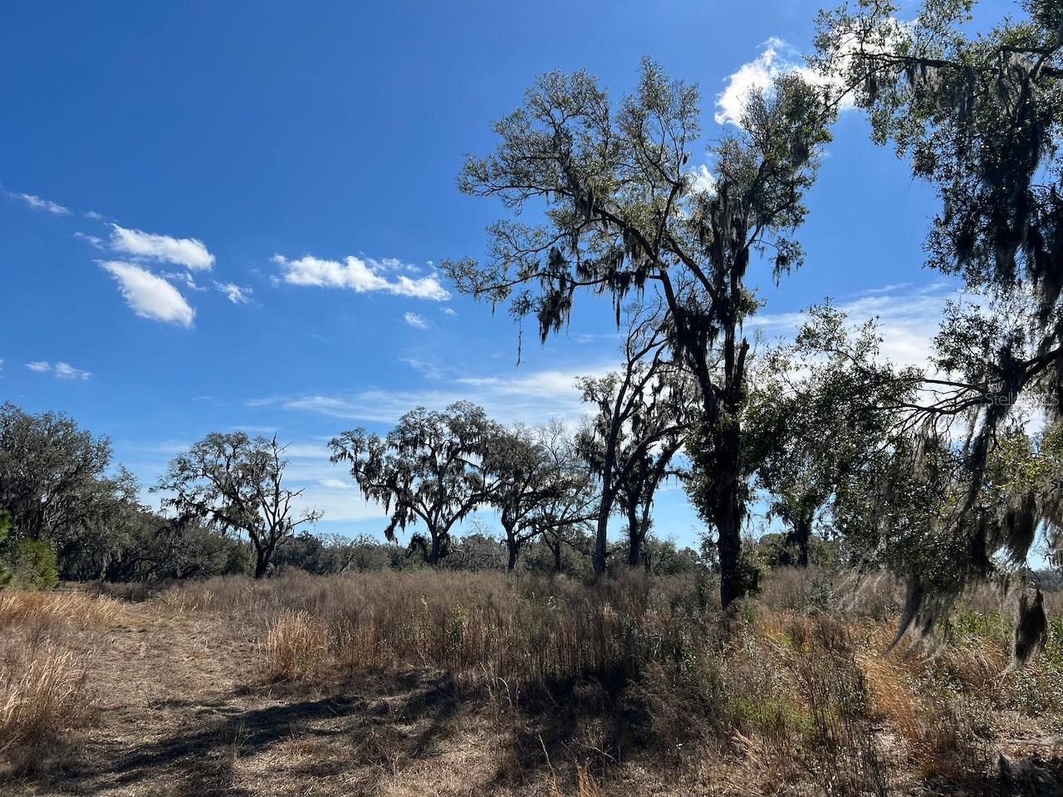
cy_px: 398
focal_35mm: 26
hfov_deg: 67.3
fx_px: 798
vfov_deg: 53.1
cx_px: 532
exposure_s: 1/6211
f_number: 1.5
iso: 50
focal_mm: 5.7
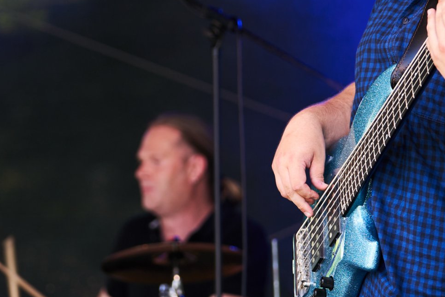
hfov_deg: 7.3
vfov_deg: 4.9
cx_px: 151
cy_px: 139
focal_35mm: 281
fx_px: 3473
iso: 125
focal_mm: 106
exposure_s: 1/250
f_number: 2.8
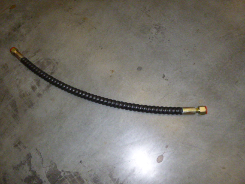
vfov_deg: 49.8
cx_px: 113
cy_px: 94
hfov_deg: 63.3
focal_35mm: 28
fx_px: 198
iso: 400
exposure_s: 1/125
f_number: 3.1
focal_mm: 4.5
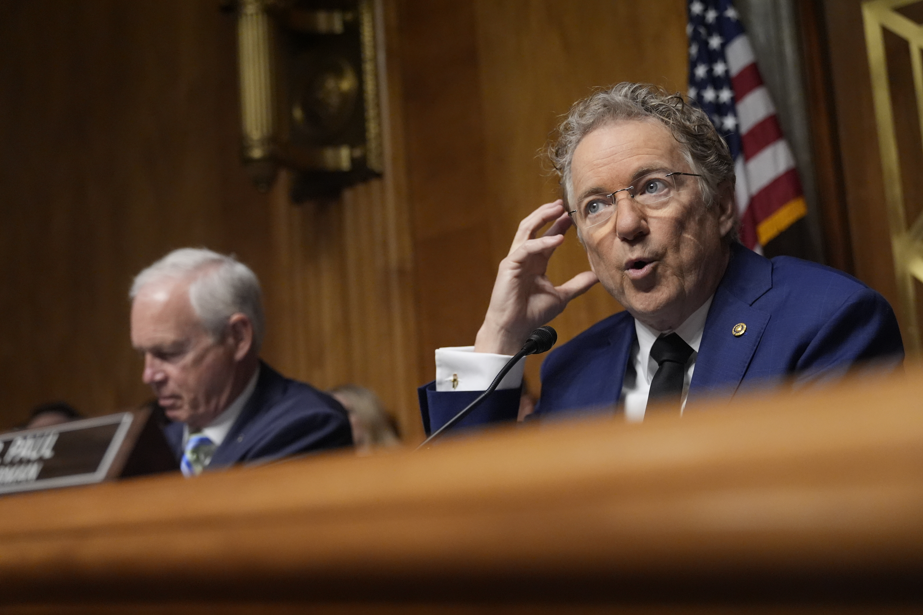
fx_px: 1154
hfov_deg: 43.6
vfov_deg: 29.9
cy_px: 319
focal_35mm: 45
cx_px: 499
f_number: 2.8
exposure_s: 1/1250
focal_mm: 41
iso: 4000
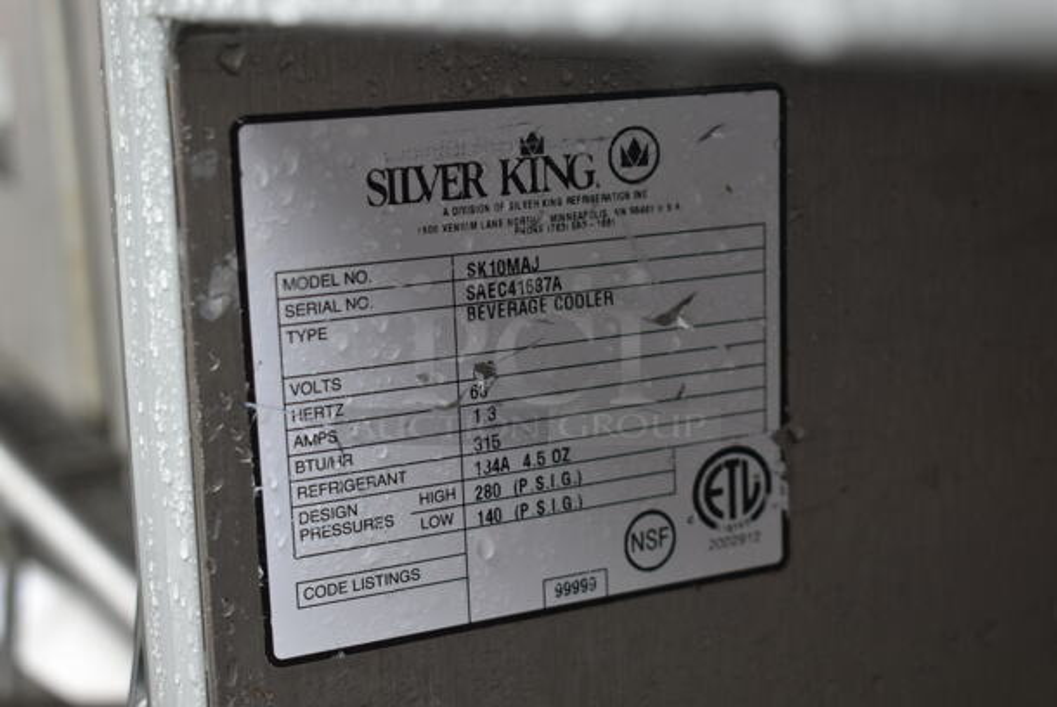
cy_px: 354
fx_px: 1851
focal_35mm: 63
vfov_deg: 21.6
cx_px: 528
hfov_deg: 31.9
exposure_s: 1/60
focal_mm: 42
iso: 220
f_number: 5
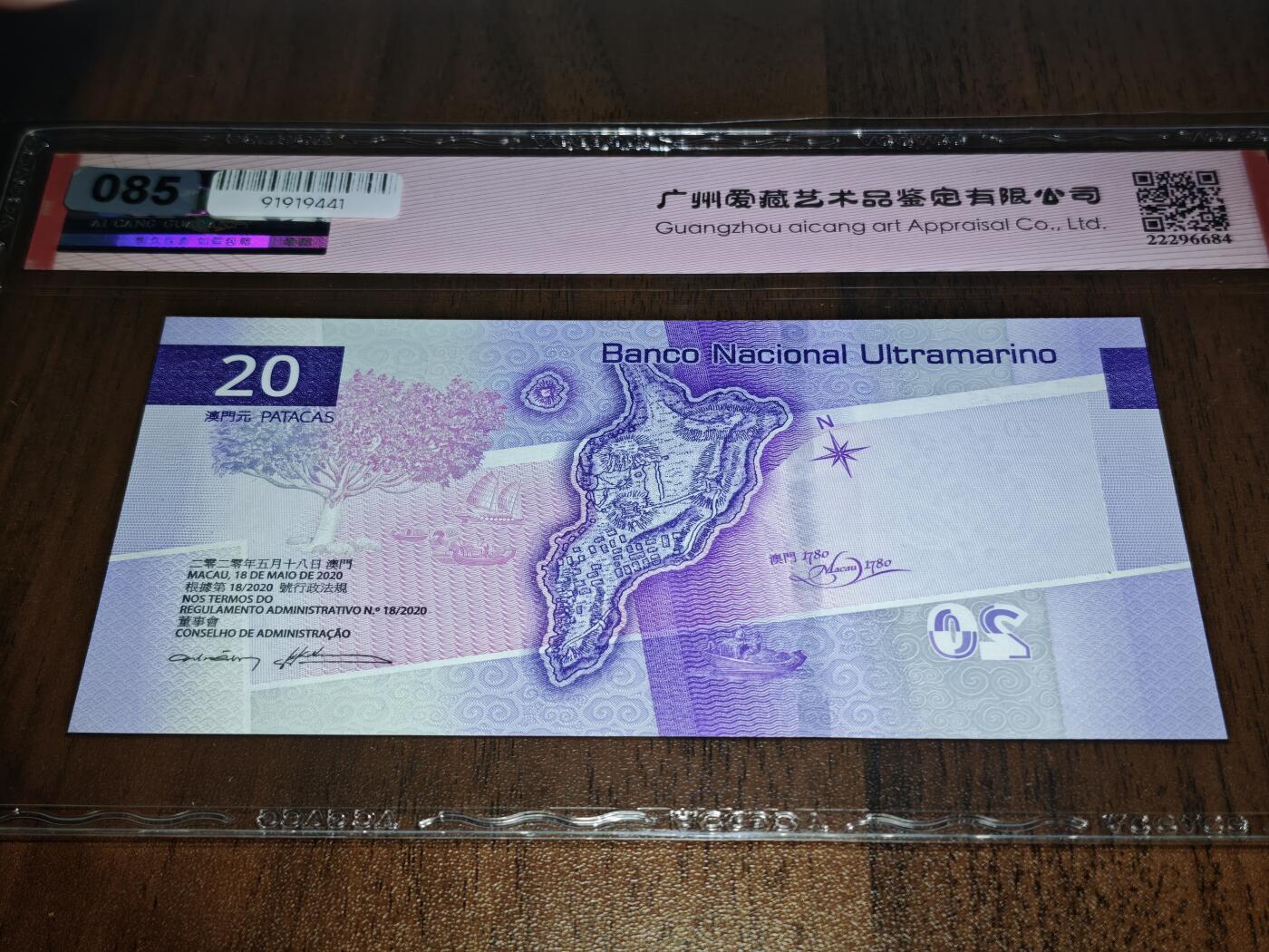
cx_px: 634
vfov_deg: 29.1
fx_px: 1833
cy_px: 476
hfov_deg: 38.2
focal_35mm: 50
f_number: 1.63
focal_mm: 5.85
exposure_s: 1/100
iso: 125
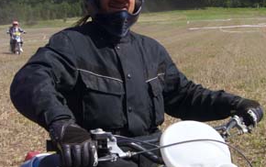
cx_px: 135
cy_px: 74
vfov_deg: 17.9
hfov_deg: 28.2
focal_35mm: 73
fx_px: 530
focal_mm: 8.3
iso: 100
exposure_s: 1/400
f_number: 6.7
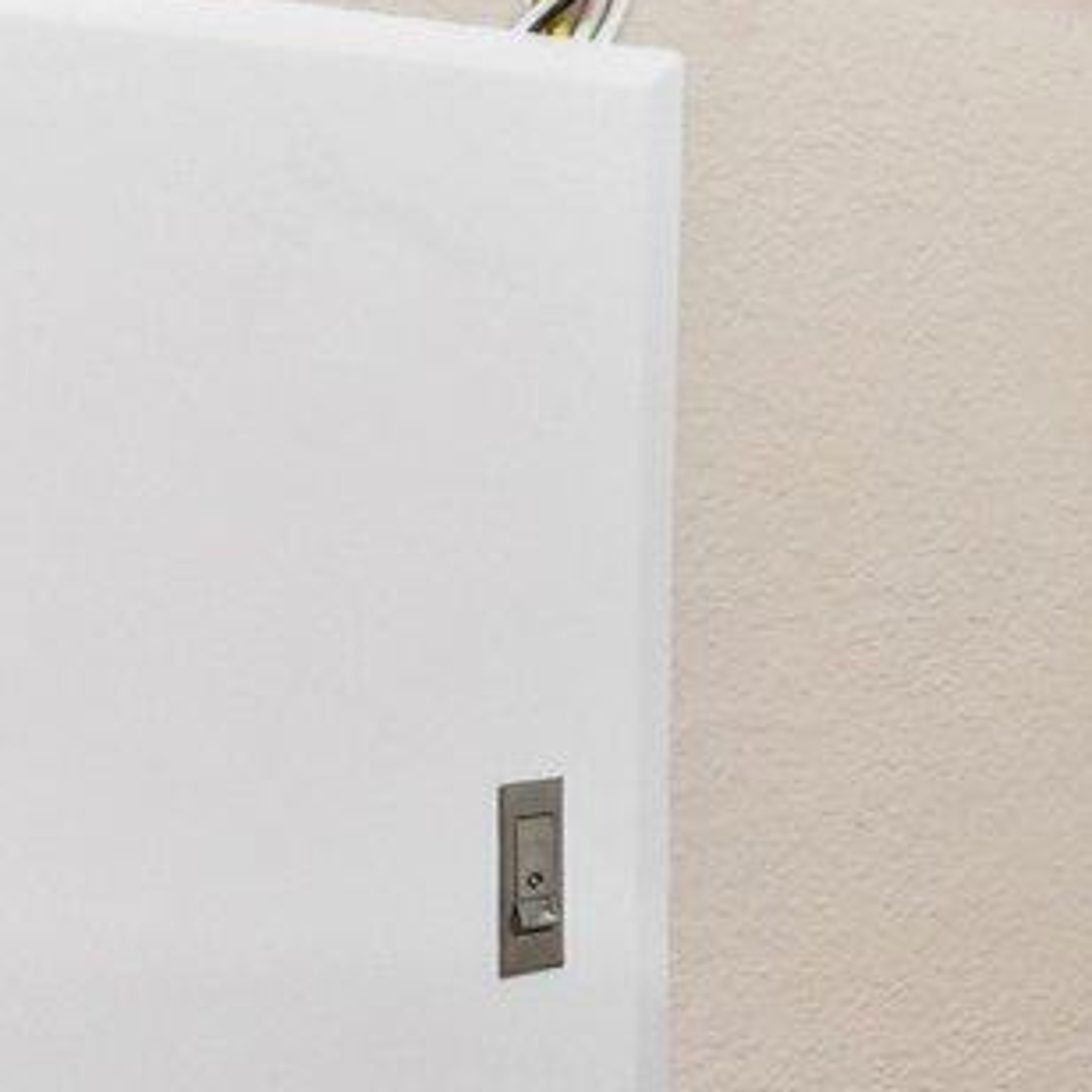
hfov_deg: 10.7
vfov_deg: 21.8
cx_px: 3489
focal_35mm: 79
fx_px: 2820
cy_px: 363
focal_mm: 14
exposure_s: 1/15
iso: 640
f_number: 8
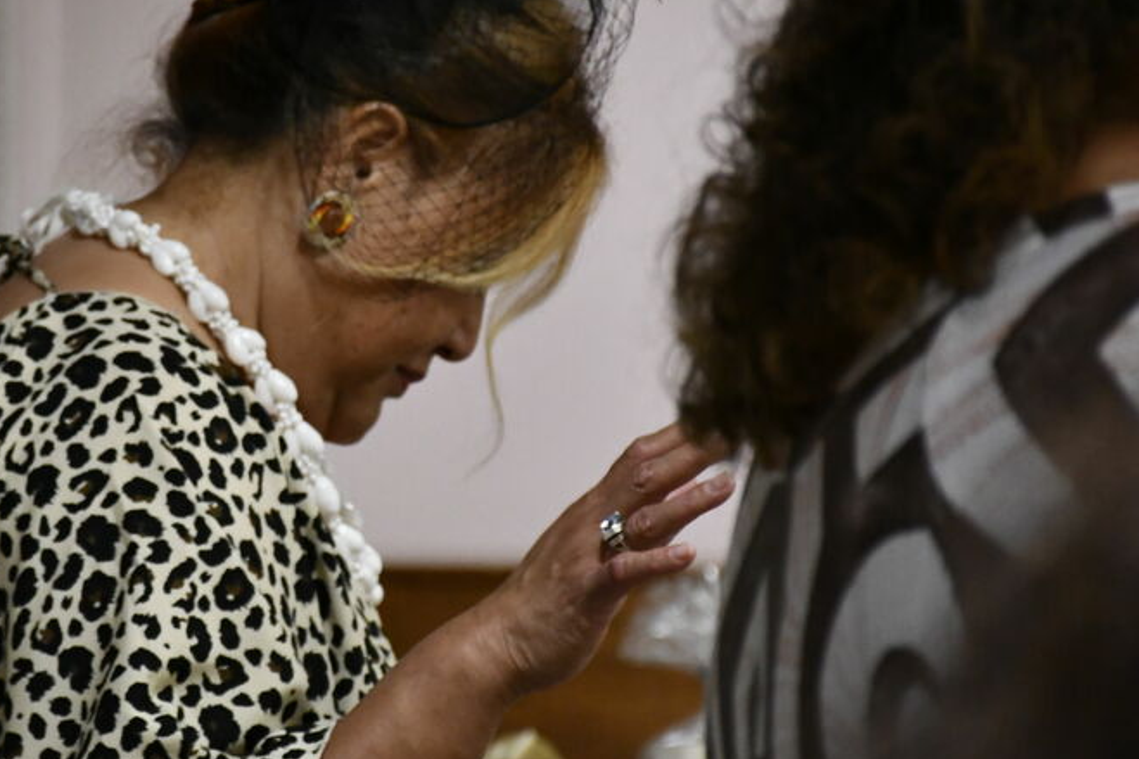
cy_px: 380
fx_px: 9489
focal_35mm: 300
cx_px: 275
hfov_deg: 6.9
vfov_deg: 4.6
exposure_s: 1/80
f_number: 5.6
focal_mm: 112
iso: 3200
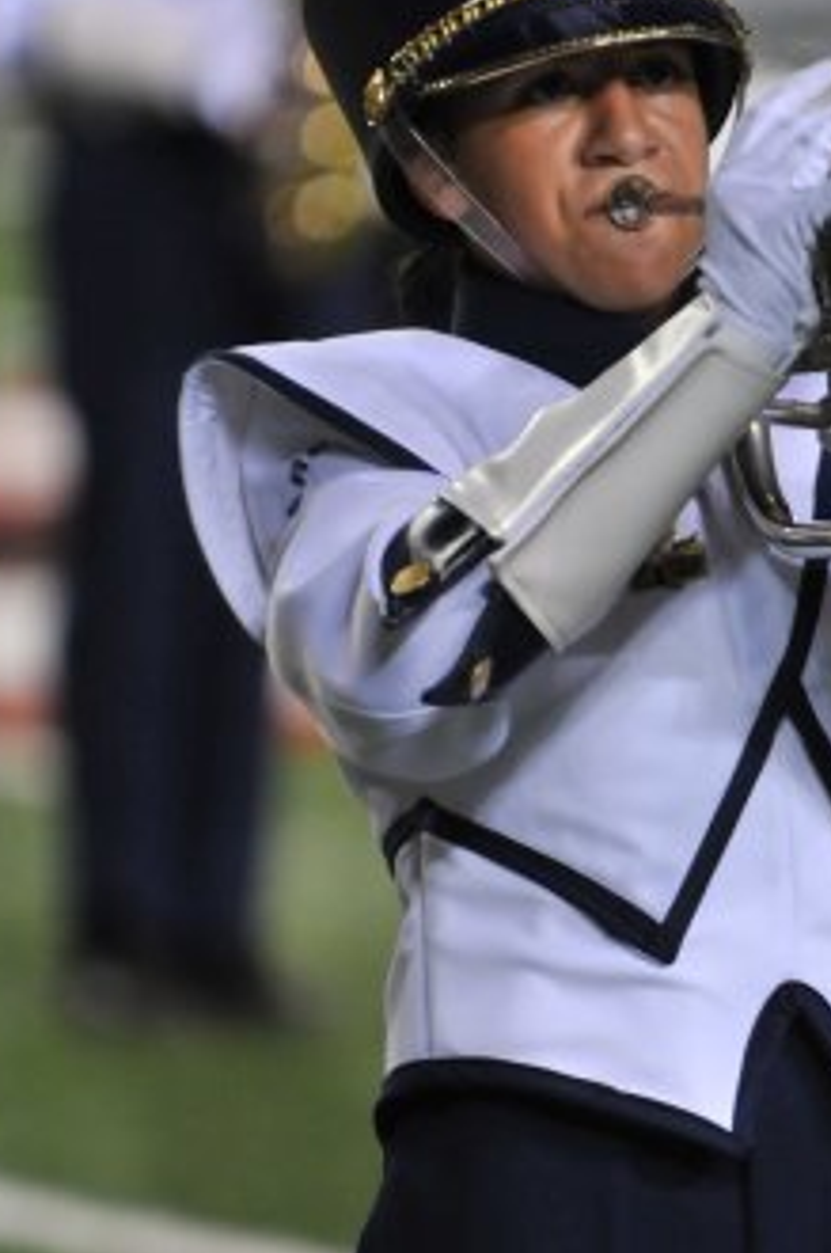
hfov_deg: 2.5
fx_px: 18964
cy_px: 782
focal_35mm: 546
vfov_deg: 3.8
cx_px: 700
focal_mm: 200
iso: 800
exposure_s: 1/400
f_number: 2.8
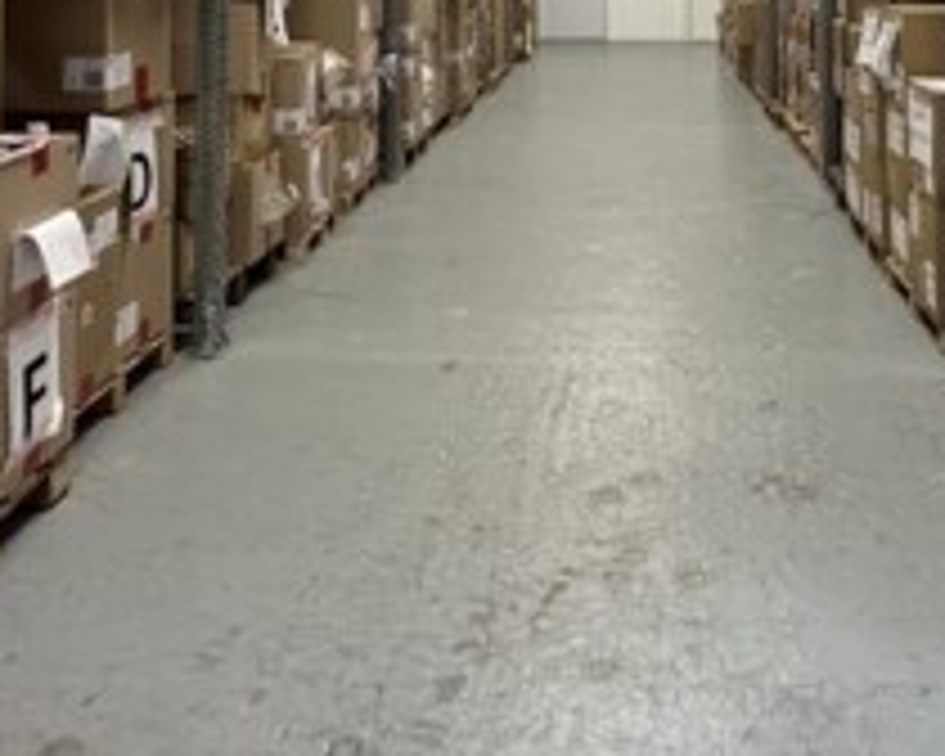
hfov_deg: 44.4
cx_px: 587
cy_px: -122
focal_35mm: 41
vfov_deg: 31.4
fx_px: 1147
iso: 250
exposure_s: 1/50
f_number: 2.2
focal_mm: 2.22
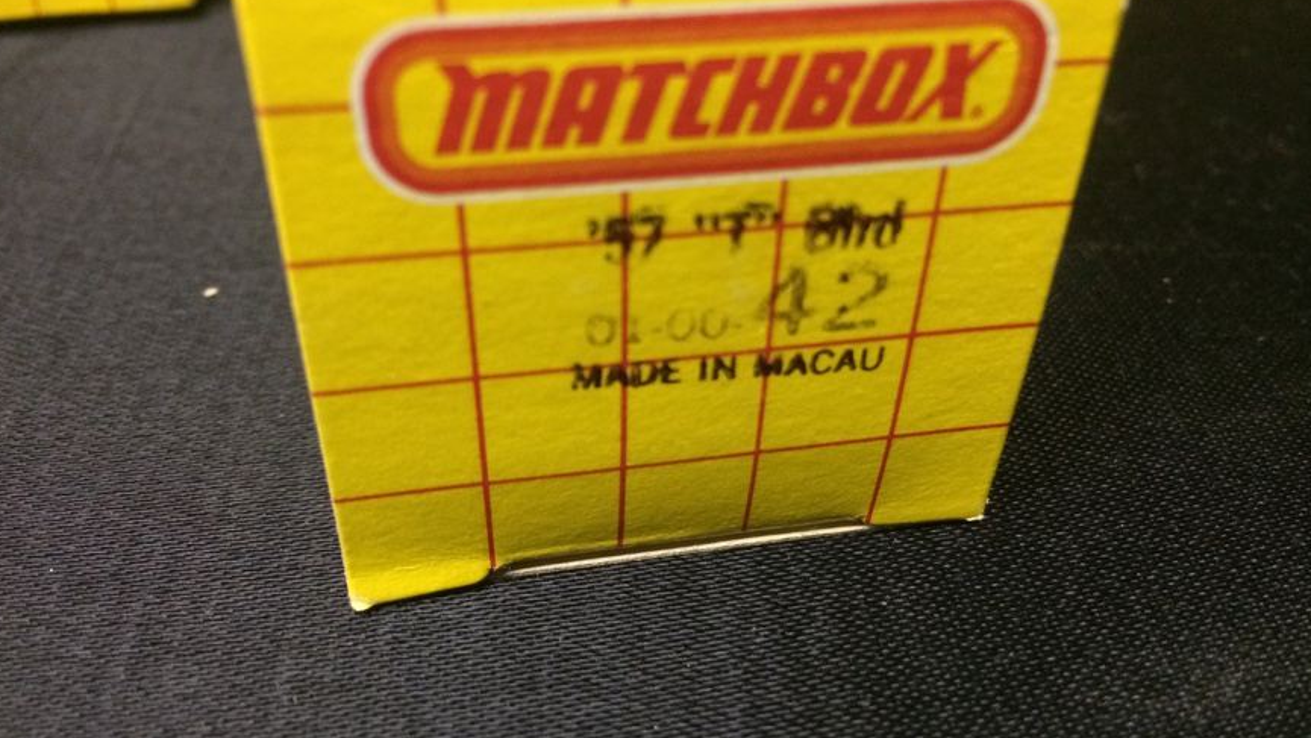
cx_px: 647
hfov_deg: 58.0
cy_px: 393
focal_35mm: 34
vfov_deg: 34.7
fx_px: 1182
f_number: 2.2
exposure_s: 1/15
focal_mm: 4.12
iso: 320
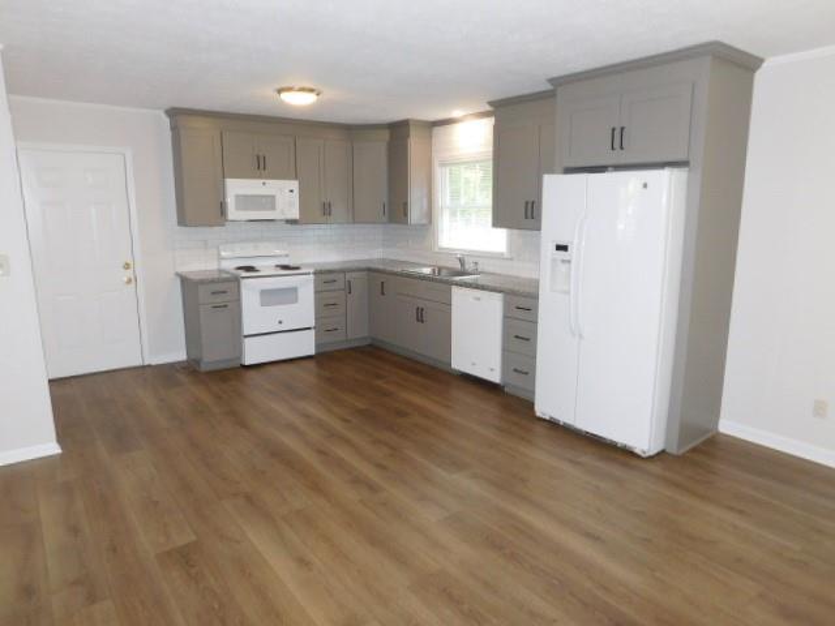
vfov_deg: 58.9
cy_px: 313
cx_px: 418
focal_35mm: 23
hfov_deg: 73.9
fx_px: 555
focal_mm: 4
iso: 200
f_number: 3
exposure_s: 1/30
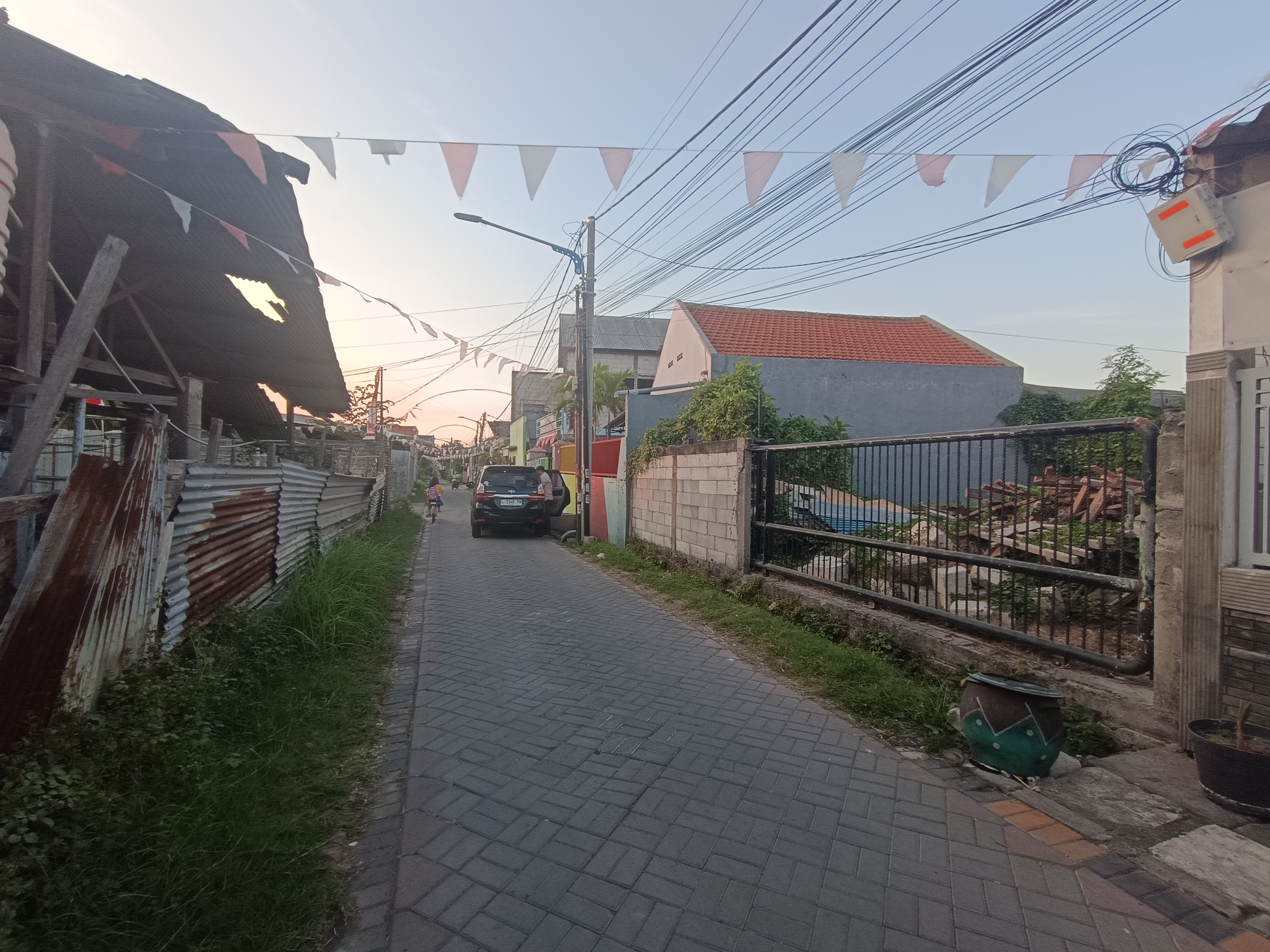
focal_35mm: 16
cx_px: 635
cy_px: 476
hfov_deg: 94.5
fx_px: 587
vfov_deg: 78.1
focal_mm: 1.66
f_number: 2.2
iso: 50
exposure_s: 1/140
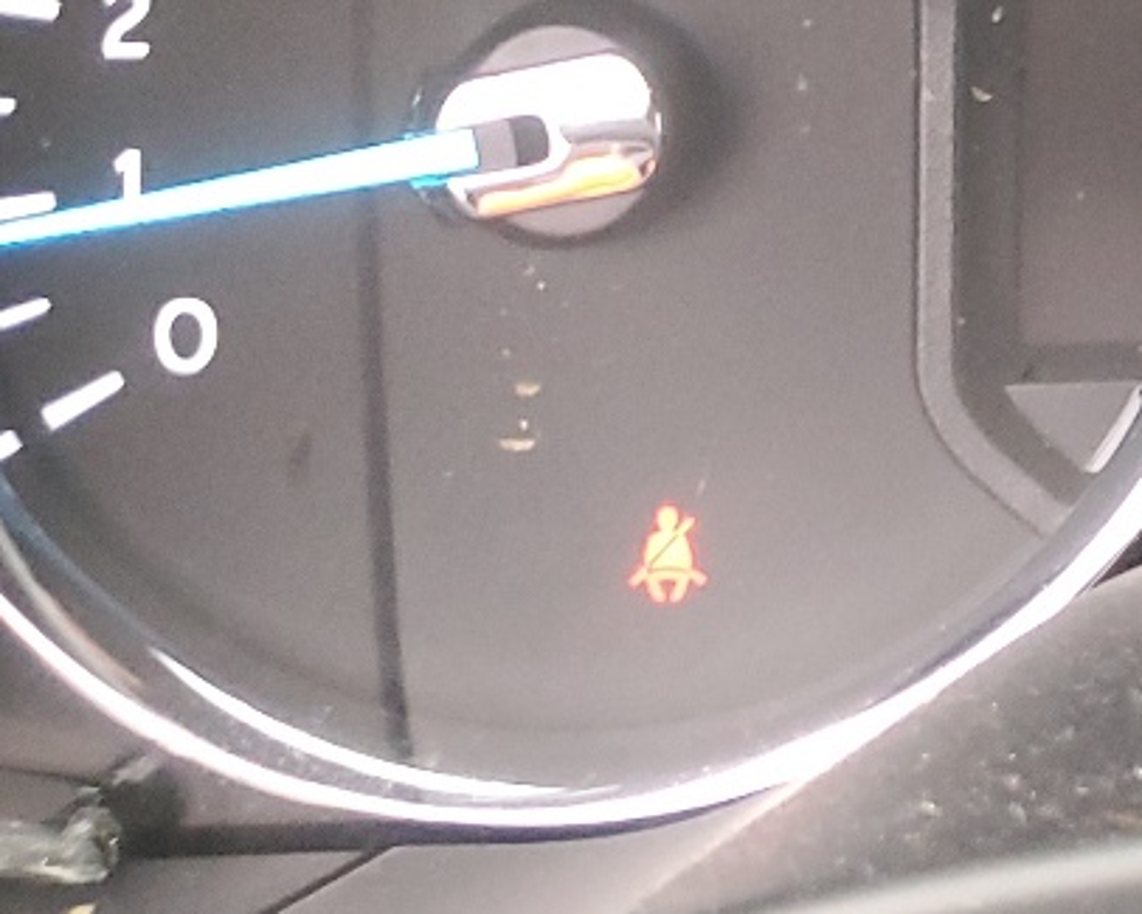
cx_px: 1890
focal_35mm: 100
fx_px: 3381
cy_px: -247
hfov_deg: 16.7
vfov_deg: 14.8
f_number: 1.5
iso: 223
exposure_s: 1/50
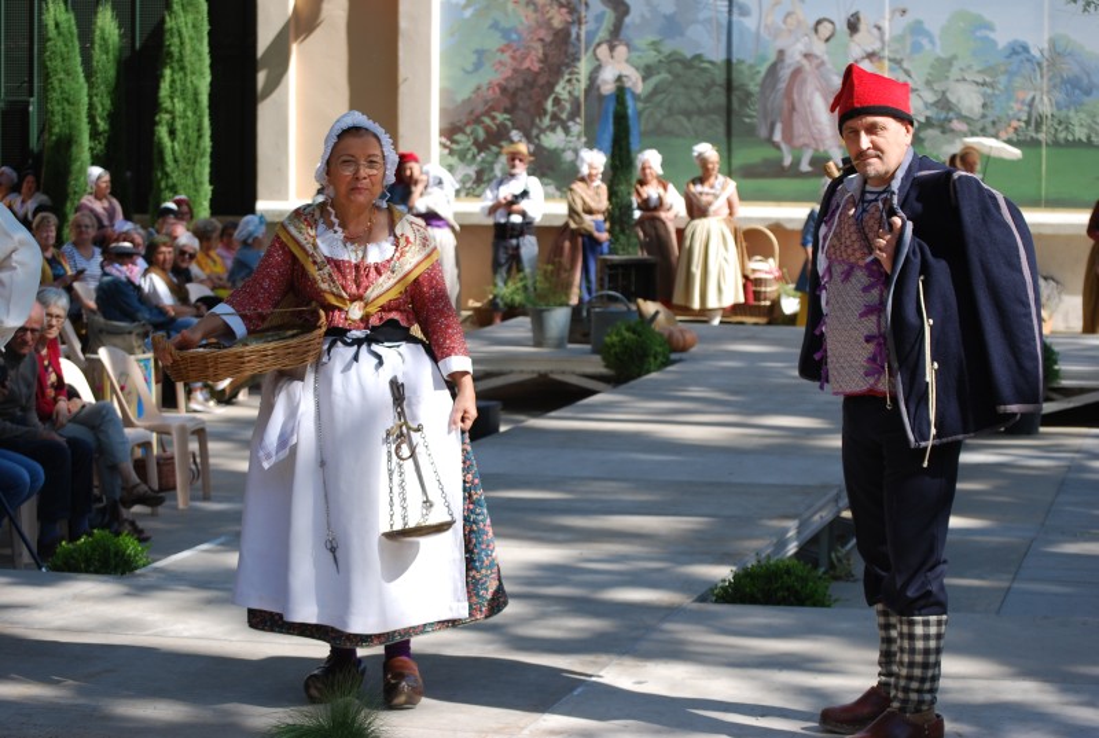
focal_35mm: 82
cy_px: 369
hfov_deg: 24.6
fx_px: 2524
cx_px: 550
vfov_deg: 16.6
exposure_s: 1/200
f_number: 7.1
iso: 100
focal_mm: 55
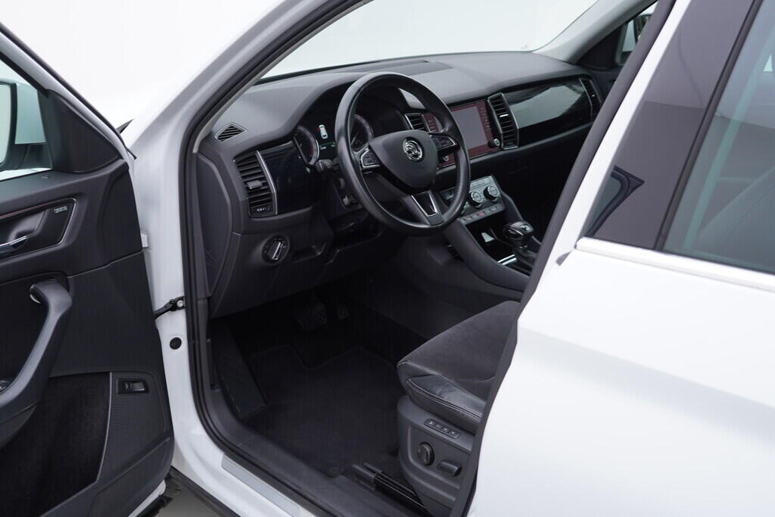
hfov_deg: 53.1
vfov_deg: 36.9
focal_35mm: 36
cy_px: 258
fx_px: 775
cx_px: 388
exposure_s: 1/50
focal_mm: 24
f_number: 3.2
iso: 125
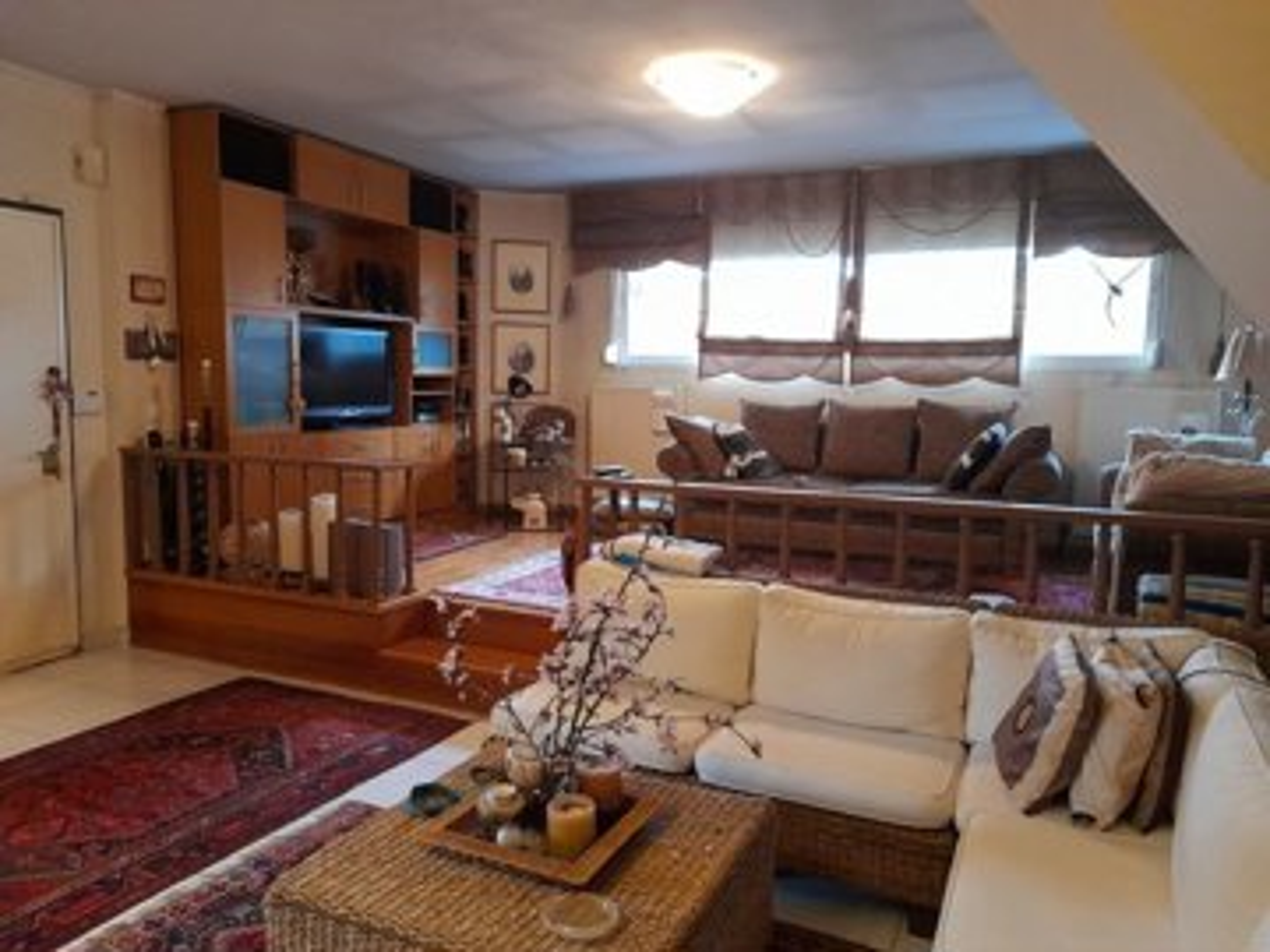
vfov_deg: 54.9
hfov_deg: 69.4
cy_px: 476
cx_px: 635
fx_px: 917
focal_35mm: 25
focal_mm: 4.6
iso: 500
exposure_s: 1/25
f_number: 2
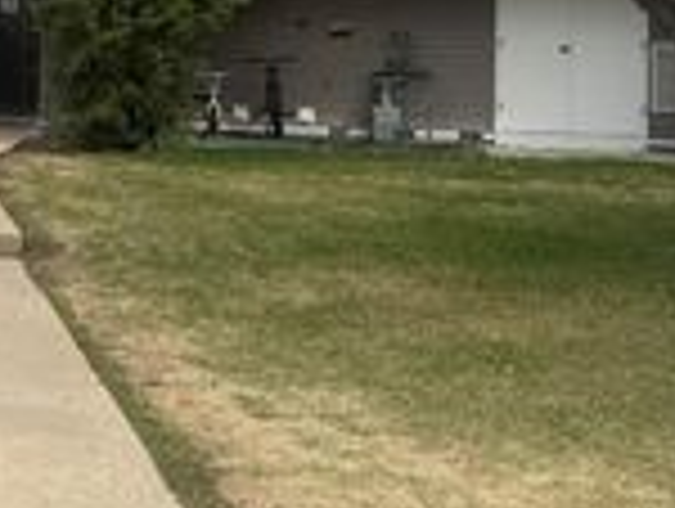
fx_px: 1562
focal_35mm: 80
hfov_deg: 21.4
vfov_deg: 18.1
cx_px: -266
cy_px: 11
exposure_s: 1/2105
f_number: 1.78
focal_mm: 6.76
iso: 80
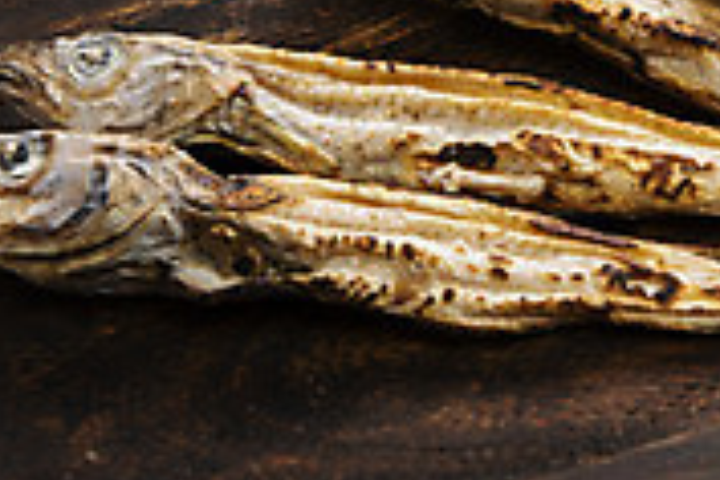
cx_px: 812
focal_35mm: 186
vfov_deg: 7.3
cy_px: -252
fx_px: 3720
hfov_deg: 10.9
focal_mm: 55
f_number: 10
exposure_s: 1/125
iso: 100
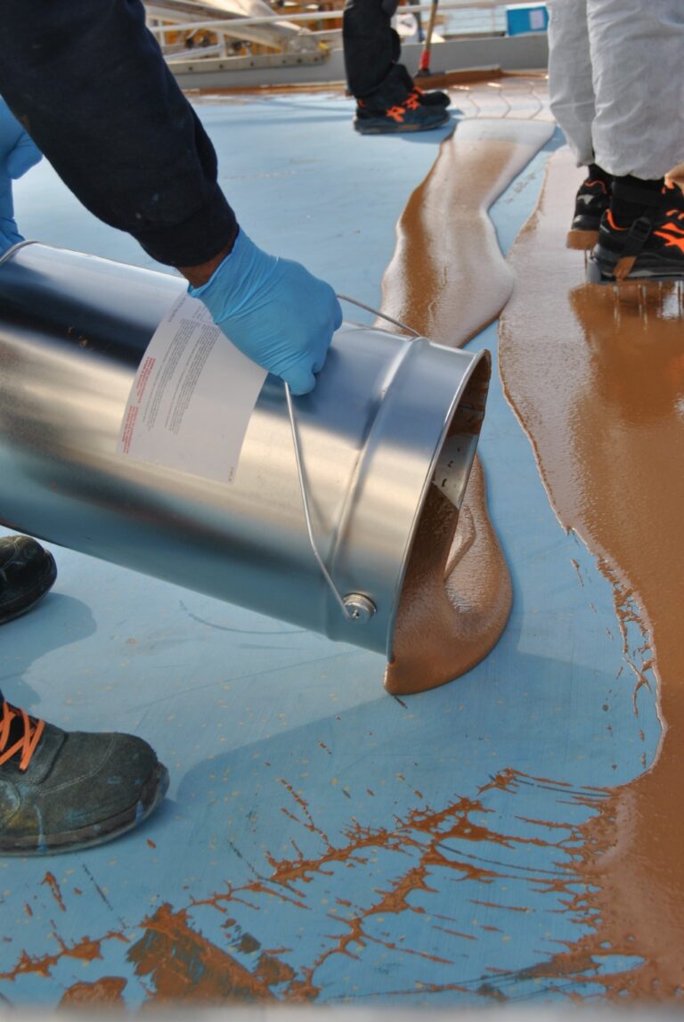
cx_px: 342
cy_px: 511
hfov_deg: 23.8
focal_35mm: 57
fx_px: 1619
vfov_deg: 35.0
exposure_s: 1/200
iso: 100
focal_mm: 38
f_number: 7.1
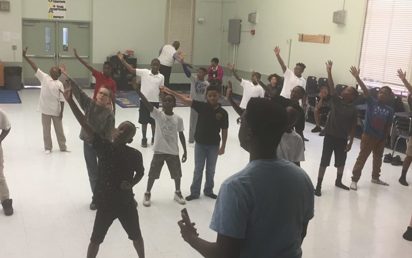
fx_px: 483
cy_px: 135
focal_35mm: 43
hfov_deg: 45.9
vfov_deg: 29.9
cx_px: 163
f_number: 2.2
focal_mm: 4.15
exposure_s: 1/30
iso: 40
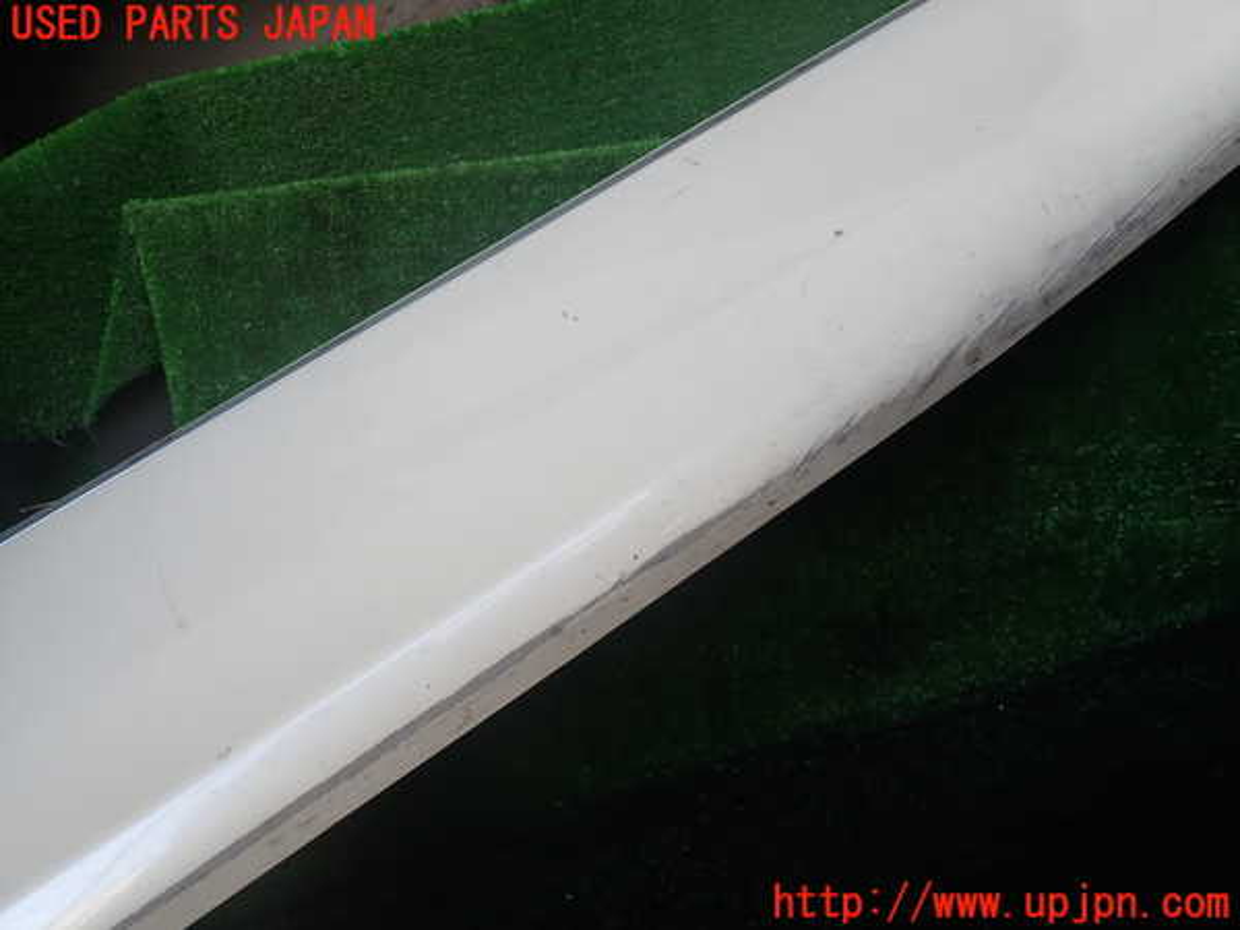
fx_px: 896
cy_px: 465
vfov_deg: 54.9
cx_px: 620
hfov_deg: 69.4
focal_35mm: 25
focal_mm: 4.5
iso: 100
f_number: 2.8
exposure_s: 1/100
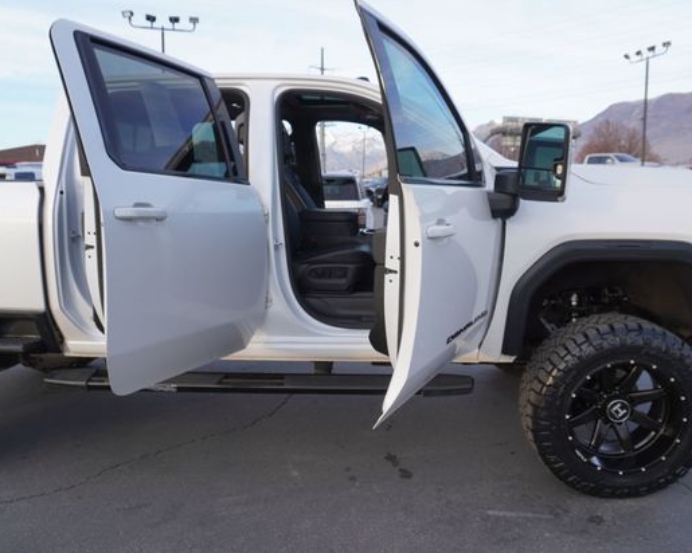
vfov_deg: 51.5
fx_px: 573
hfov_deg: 62.1
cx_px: 371
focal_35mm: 28
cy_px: 267
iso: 100
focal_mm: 16
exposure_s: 1/100
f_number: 5
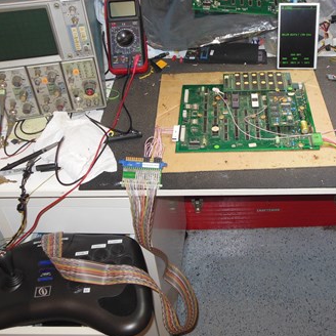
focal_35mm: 35
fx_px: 384
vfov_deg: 47.2
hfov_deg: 47.1
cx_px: 195
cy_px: 170
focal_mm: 5.2
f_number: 3.3
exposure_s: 1/25
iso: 200
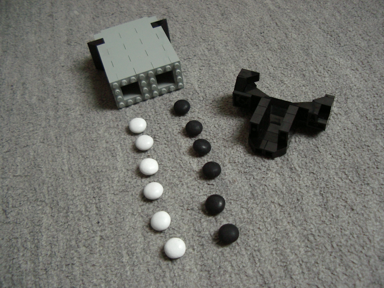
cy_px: 144
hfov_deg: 49.0
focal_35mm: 38
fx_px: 422
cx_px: 192
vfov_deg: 37.7
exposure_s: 1/20
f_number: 2.6
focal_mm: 5.8
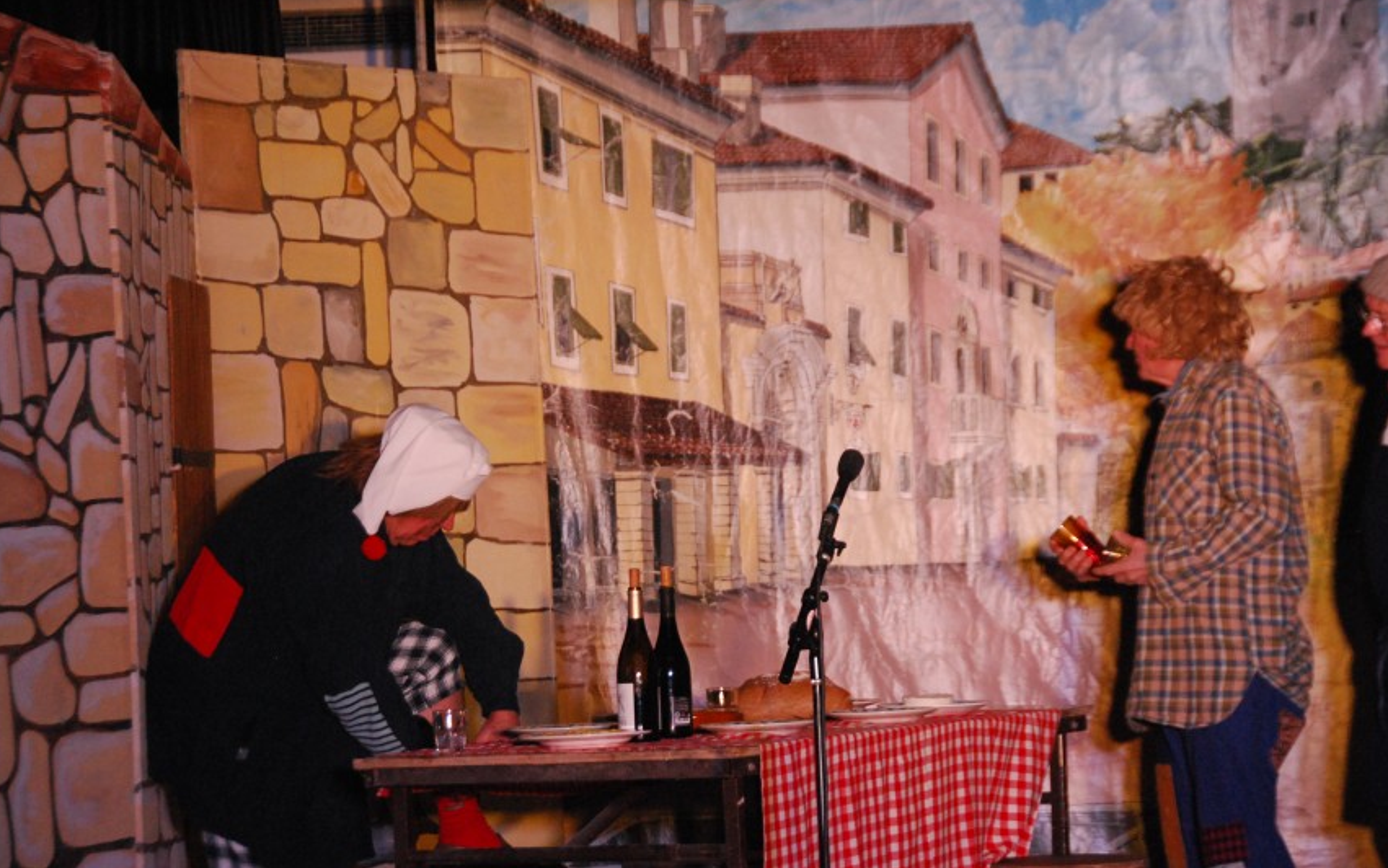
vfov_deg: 10.9
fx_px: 4560
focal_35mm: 121
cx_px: 671
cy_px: 445
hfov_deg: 17.3
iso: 1600
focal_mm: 75
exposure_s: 1/100
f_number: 5.3
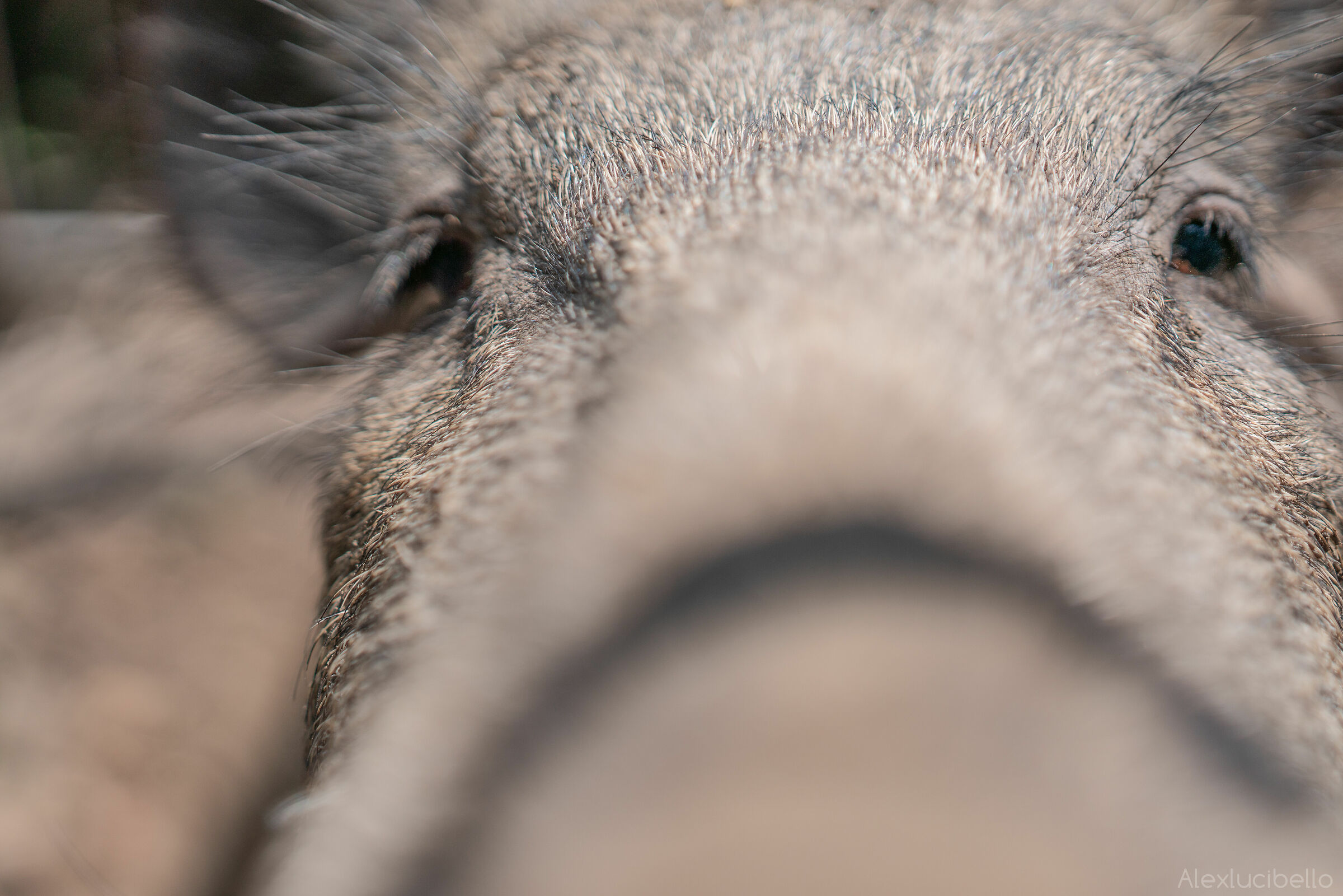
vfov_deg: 25.8
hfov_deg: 37.9
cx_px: 672
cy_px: 448
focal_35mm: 52
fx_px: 1958
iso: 100
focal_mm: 35
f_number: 1.8
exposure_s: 1/4000
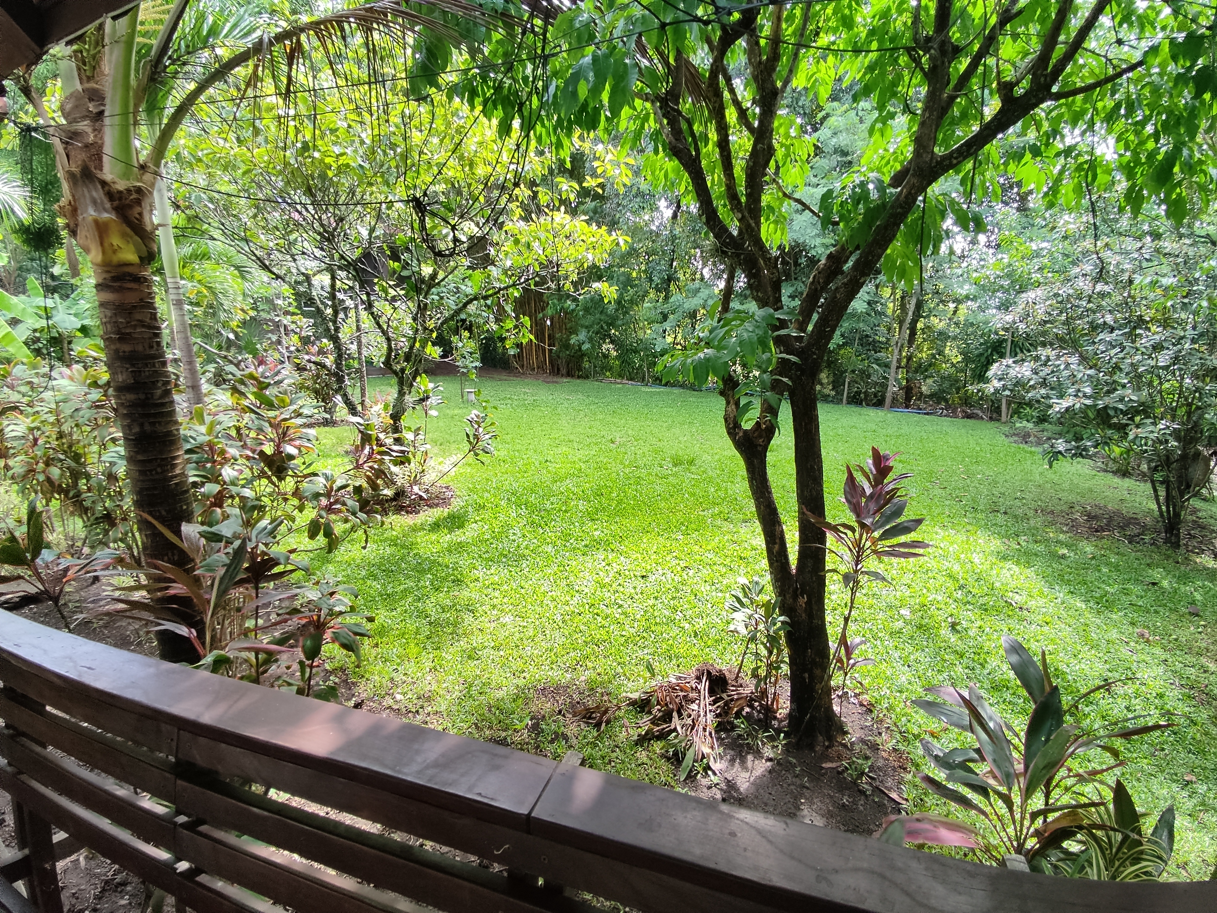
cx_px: 608
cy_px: 456
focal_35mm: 15
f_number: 2.2
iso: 50
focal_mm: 1.6
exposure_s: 1/100
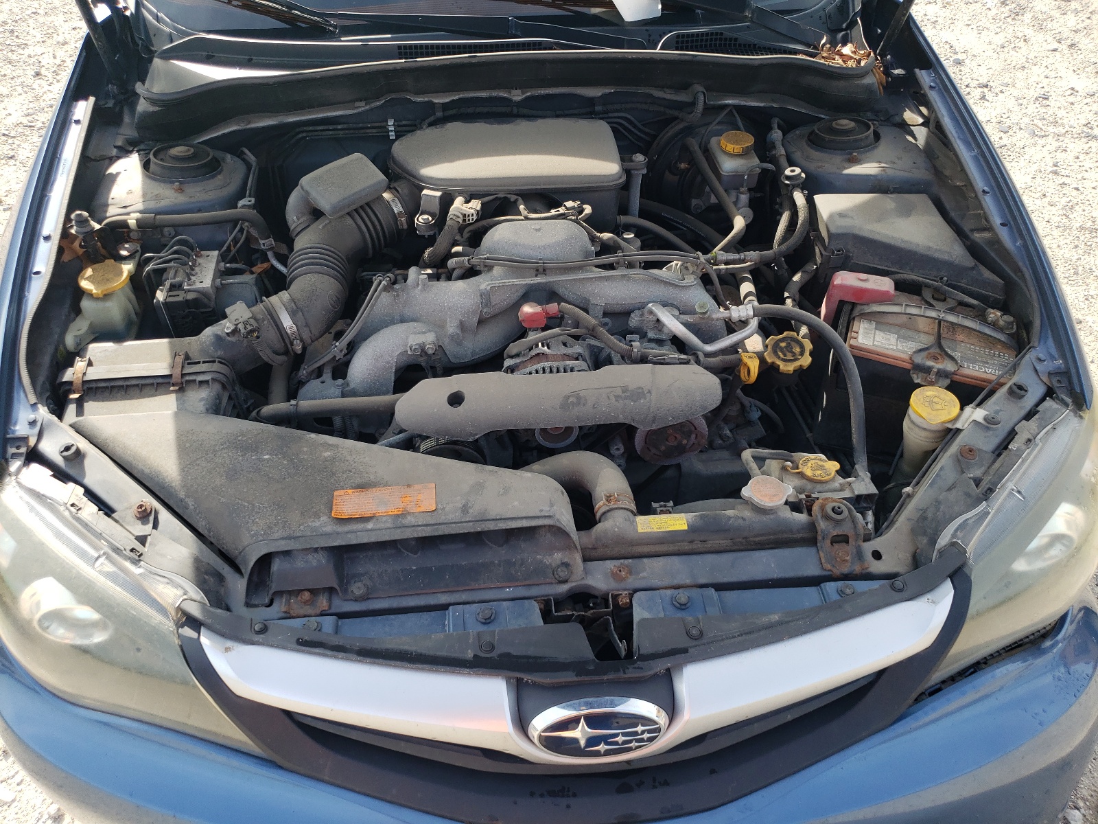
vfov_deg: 53.1
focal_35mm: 26
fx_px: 825
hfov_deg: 67.3
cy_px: 412
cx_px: 549
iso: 50
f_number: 1.5
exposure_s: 1/625
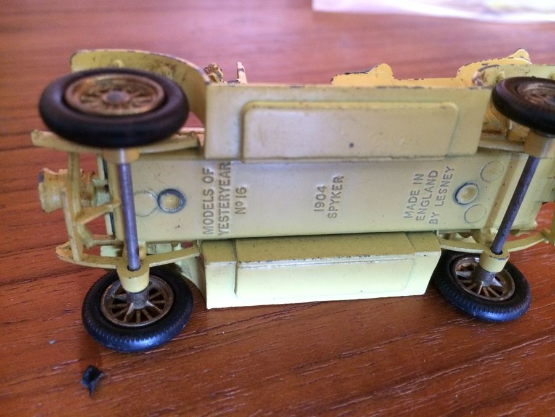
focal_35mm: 30
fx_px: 481
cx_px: 278
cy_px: 208
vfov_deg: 46.8
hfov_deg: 60.0
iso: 320
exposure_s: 1/15
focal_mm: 4.12
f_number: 2.2
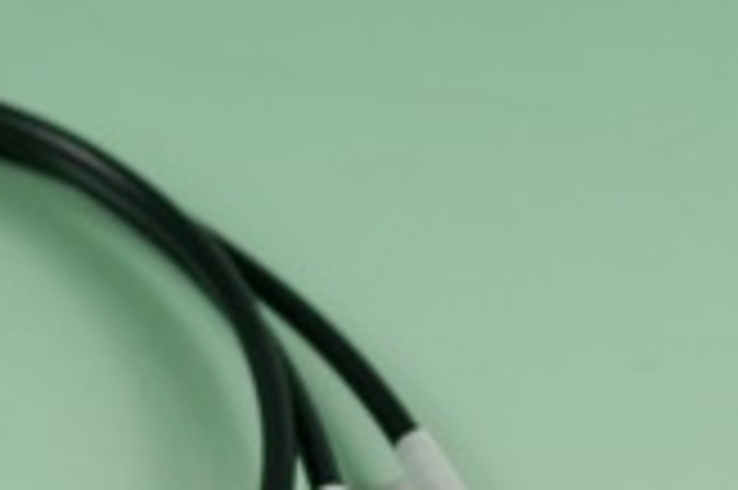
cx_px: -184
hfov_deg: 13.0
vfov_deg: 8.7
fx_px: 3154
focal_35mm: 154
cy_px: 656
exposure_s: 1/100
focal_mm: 28
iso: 100
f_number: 7.1
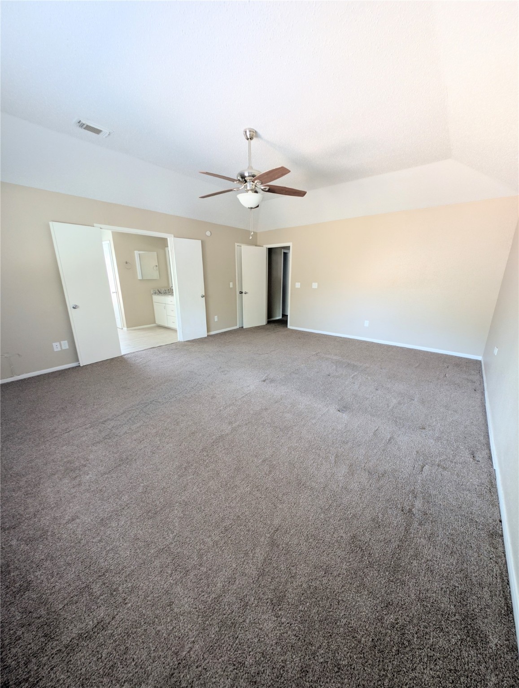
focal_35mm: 12
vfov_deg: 110.4
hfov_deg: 94.7
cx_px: 260
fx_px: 239
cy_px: 344
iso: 146
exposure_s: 1/15
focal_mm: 2.23
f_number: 1.95
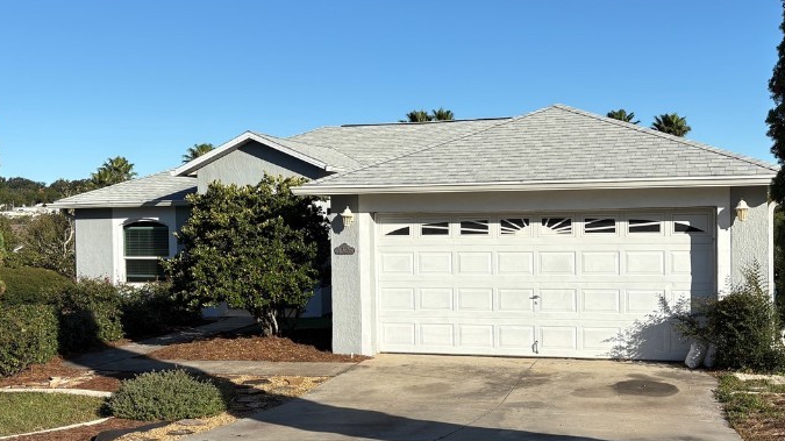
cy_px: 246
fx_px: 895
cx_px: 416
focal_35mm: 43
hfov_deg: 47.4
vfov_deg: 27.7
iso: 50
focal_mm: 5.96
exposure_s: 1/4608
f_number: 1.6
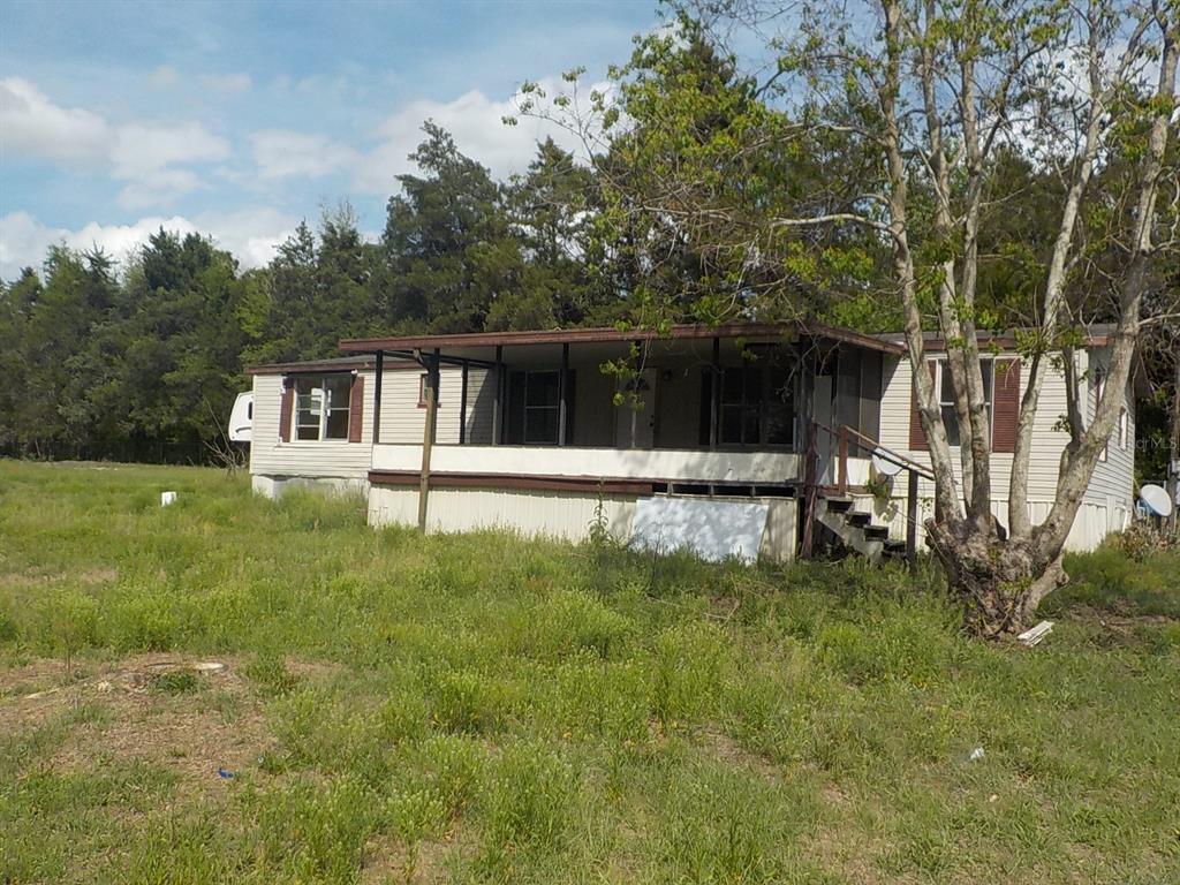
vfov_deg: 46.8
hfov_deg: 60.0
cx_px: 590
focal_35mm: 30
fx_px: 1023
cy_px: 442
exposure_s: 1/640
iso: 125
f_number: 6.6
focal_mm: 4.1
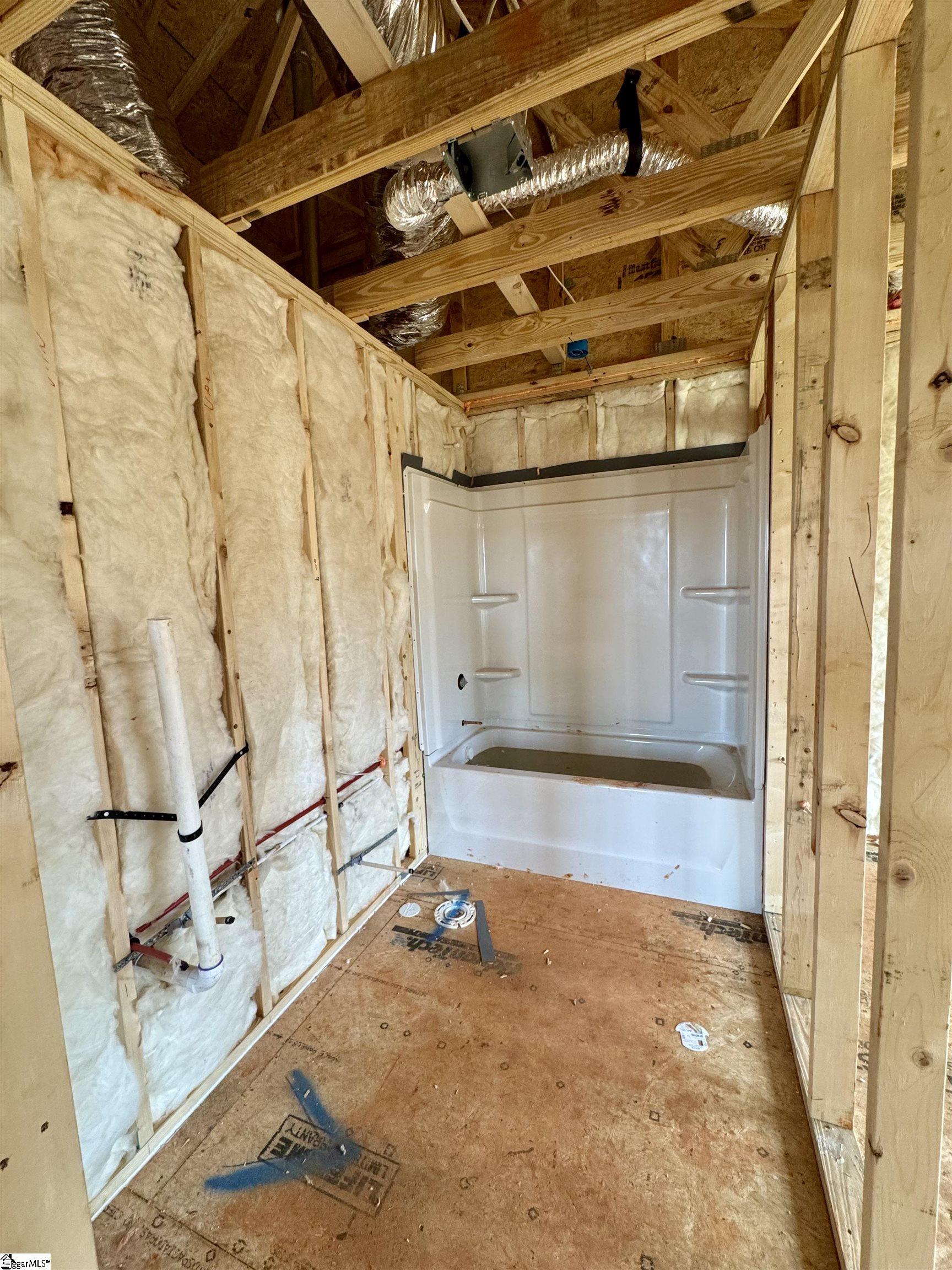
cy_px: 635
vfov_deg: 102.1
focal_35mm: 14
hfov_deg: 85.7
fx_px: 513
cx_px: 476
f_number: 2.2
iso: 250
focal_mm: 2.22
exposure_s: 1/99
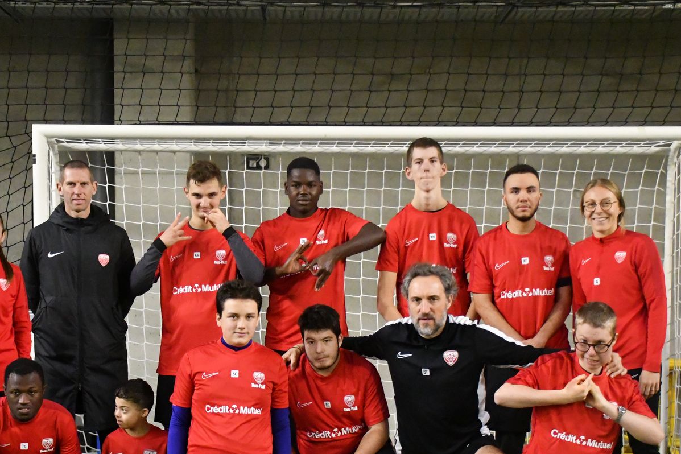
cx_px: 318
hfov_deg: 26.3
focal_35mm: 77
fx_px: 1456
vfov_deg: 17.6
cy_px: 333
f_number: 4
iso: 9000
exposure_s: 1/500
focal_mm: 32
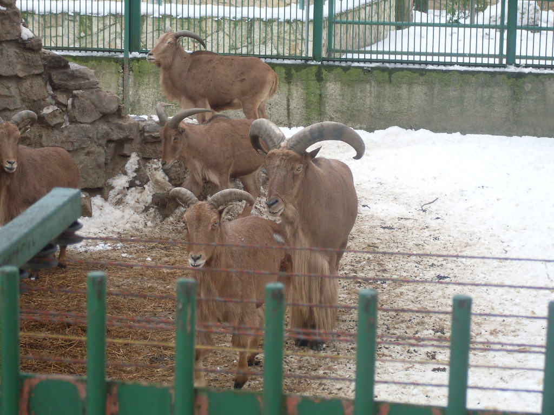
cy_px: 208
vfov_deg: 13.0
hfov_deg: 17.3
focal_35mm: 114
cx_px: 277
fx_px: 1824
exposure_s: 1/90
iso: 100
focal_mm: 18.9
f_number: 5.2
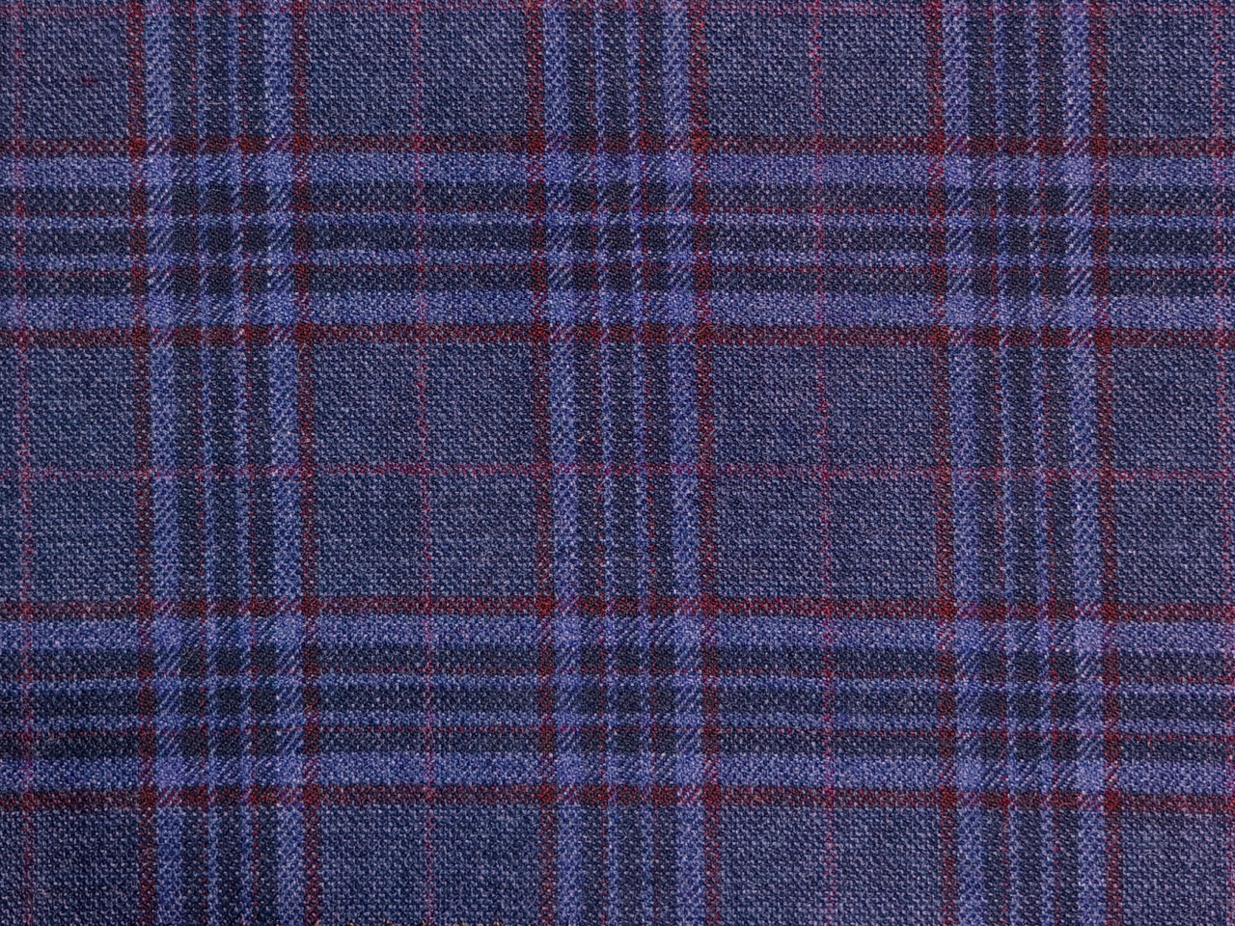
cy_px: 463
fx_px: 2497
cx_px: 618
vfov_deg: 21.0
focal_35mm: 70
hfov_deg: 27.8
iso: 691
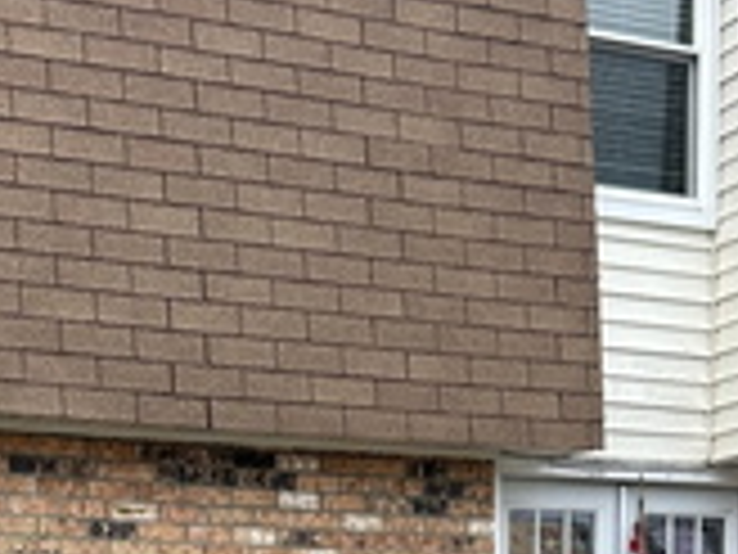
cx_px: 315
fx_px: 1663
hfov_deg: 25.0
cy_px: 881
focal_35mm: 78
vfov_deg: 16.8
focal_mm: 6.86
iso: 100
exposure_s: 1/121
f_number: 1.78
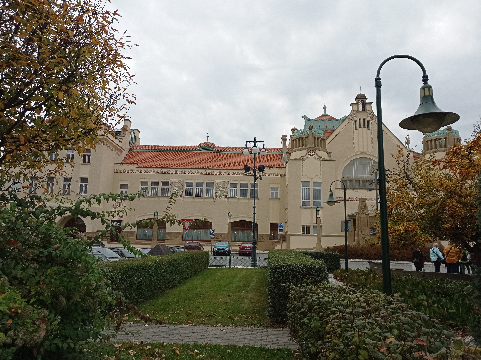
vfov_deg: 49.7
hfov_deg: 63.5
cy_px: 180
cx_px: 240
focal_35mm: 28
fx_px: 389
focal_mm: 4.7
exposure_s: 1/1065
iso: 104
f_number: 1.79
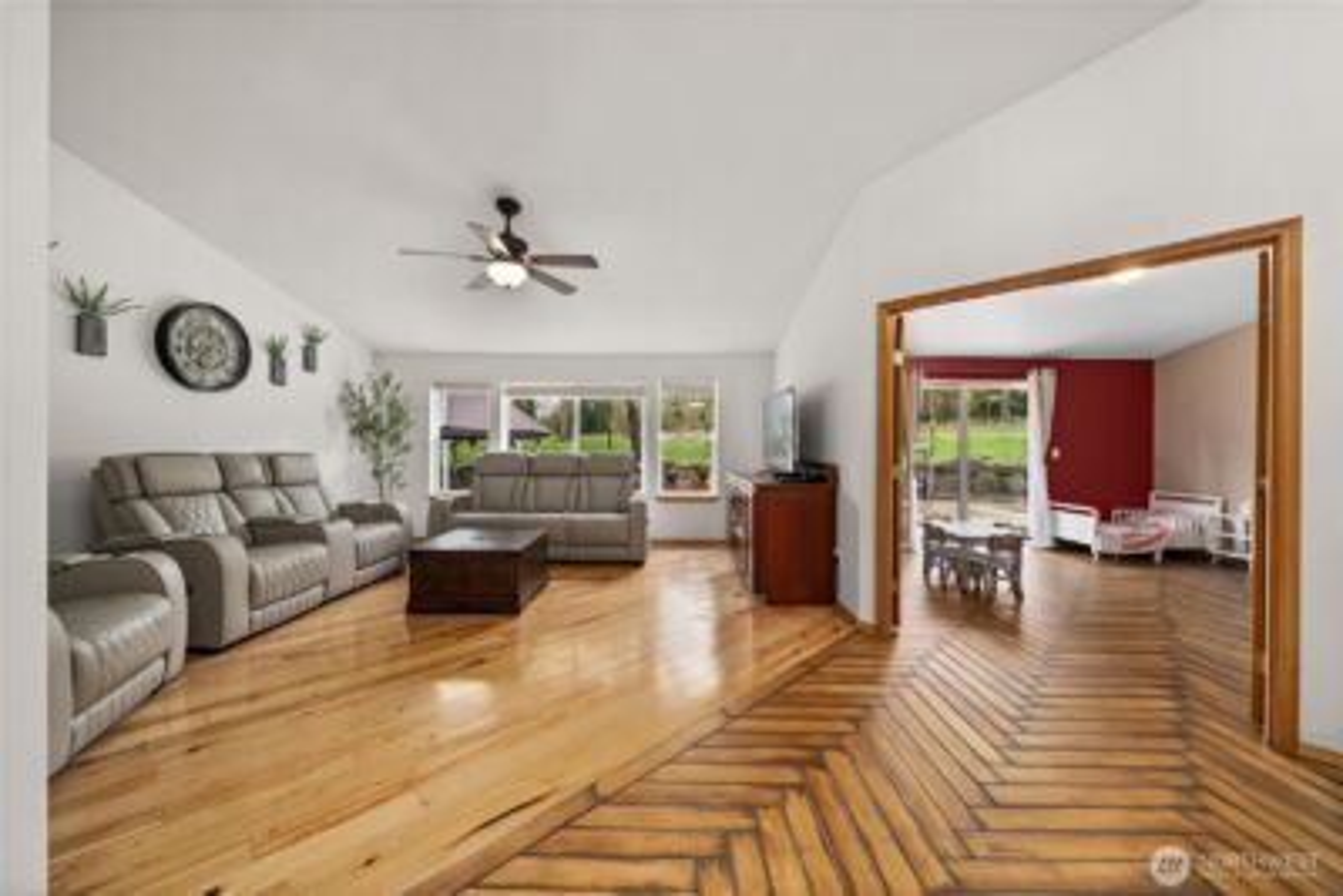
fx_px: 448
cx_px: 672
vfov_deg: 90.1
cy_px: 448
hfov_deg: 112.6
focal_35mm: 12
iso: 1000
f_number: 6.7
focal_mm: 12
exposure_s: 1/6
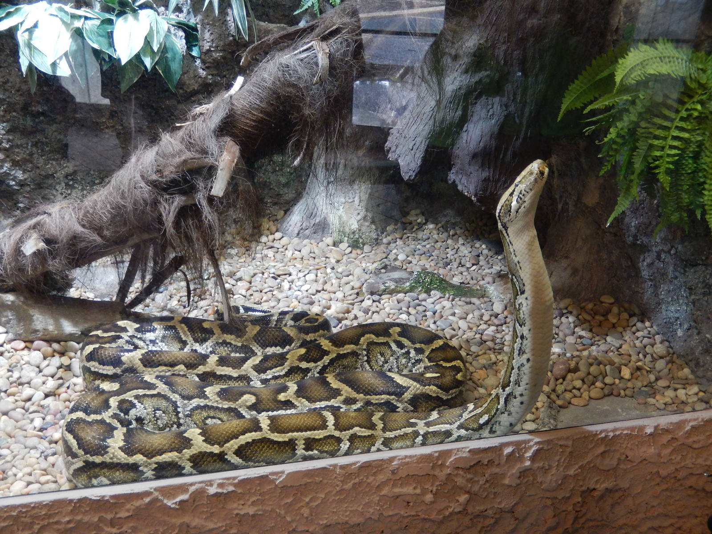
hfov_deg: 56.8
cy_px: 267
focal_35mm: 32
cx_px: 356
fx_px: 658
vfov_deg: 44.2
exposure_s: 1/30
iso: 280
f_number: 3.8
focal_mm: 5.7
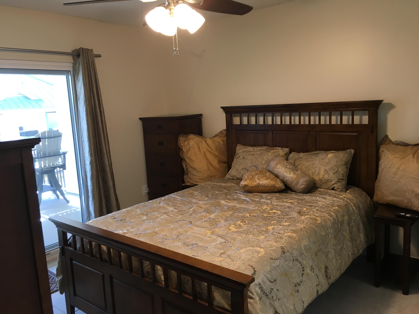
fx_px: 351
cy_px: 157
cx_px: 210
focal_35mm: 29
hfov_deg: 61.7
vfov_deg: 48.2
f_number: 2.2
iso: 50
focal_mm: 4.15
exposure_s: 1/30
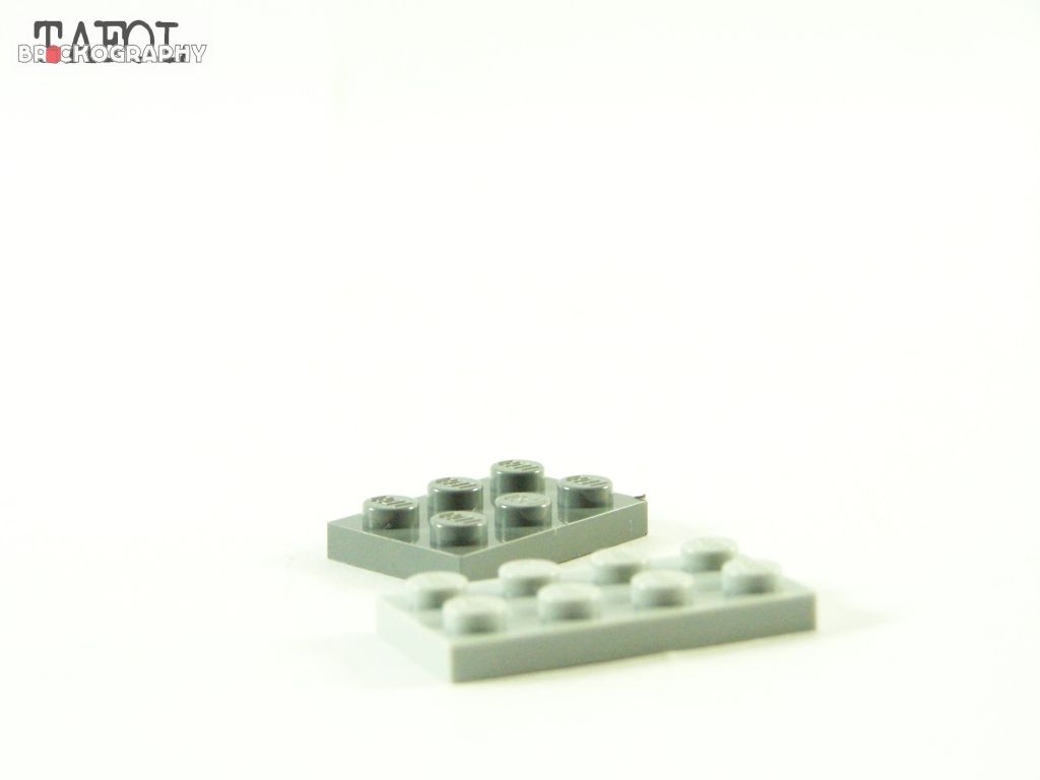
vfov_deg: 11.6
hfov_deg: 15.4
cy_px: 390
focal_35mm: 128
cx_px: 520
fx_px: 3846
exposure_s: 1/60
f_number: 3.6
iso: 400
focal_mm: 21.2
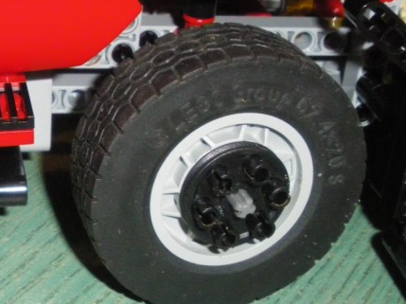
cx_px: -26
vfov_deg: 17.0
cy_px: 72
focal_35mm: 86
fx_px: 1008
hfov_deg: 21.7
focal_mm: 6.3
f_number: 3.5
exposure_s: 1/50
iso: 400
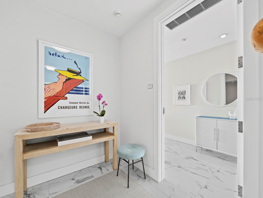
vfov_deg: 85.7
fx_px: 106
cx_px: 132
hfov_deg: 102.0
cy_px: 99
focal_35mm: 14
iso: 320
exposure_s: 1/1.67
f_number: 11
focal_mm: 7
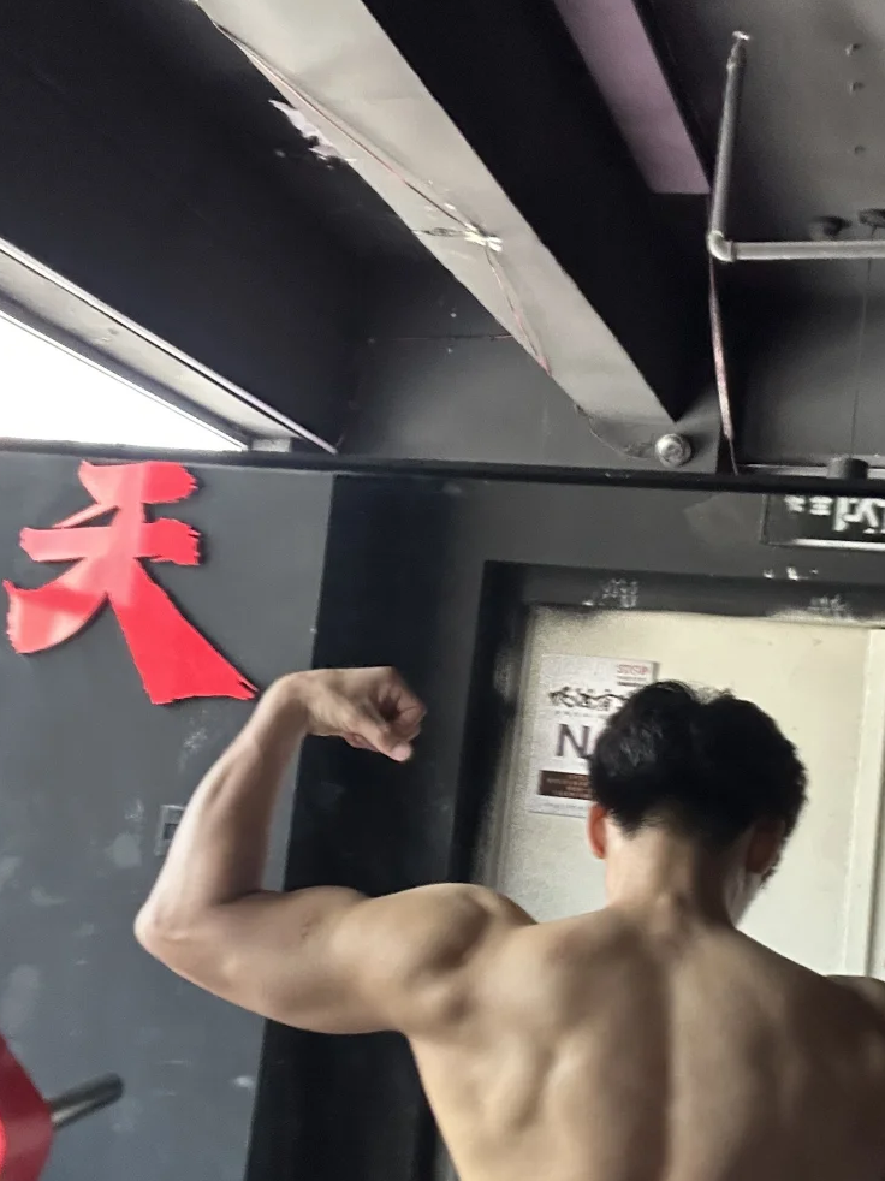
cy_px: 683
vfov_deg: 42.8
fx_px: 1501
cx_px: 588
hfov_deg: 32.6
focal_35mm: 44
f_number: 1.9
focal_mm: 2.69
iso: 320
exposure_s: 1/40
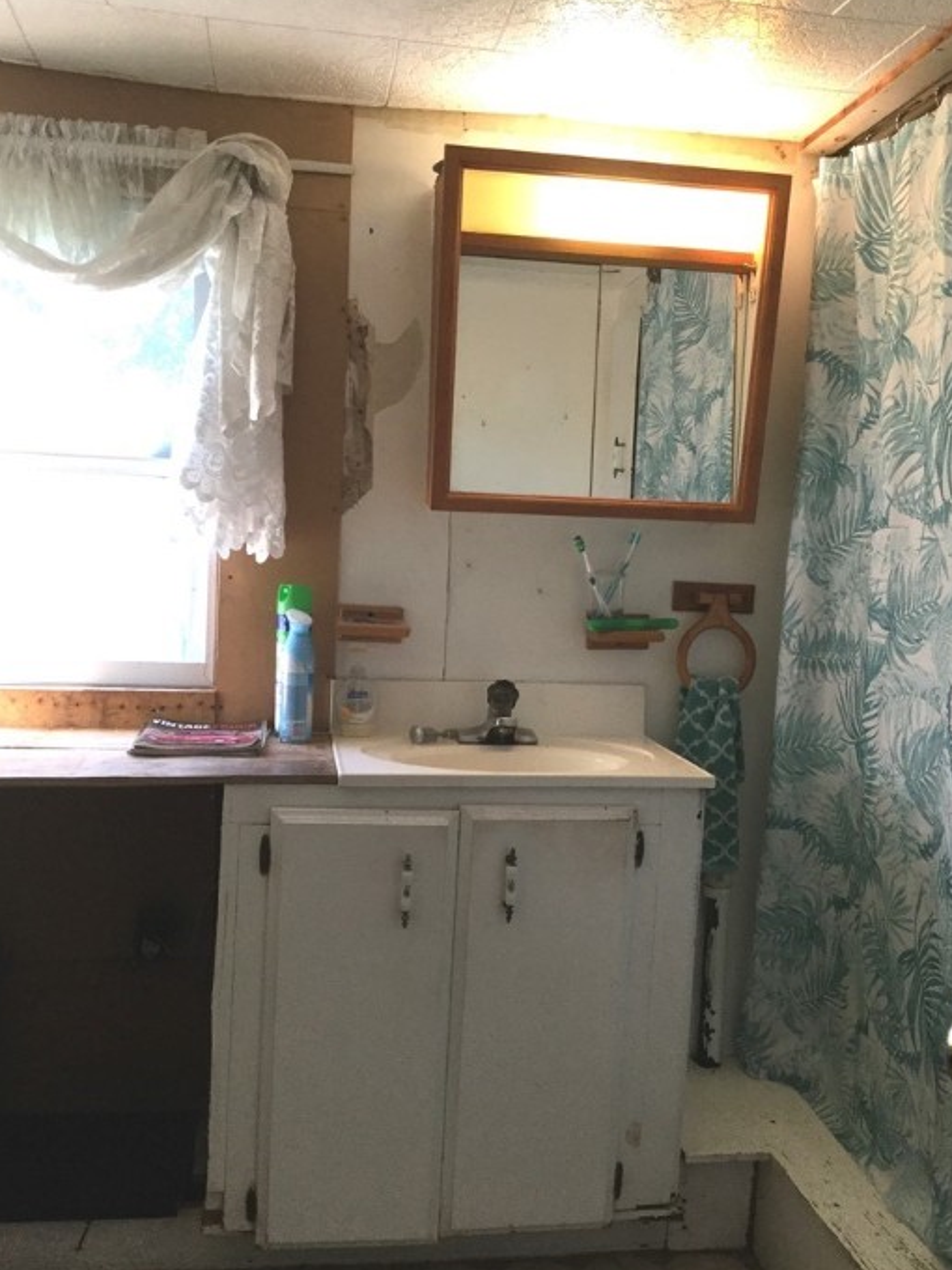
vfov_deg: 52.6
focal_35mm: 35
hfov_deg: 40.7
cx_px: 521
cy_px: 661
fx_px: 1283
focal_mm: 3.3
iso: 32
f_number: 2.4
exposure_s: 1/30
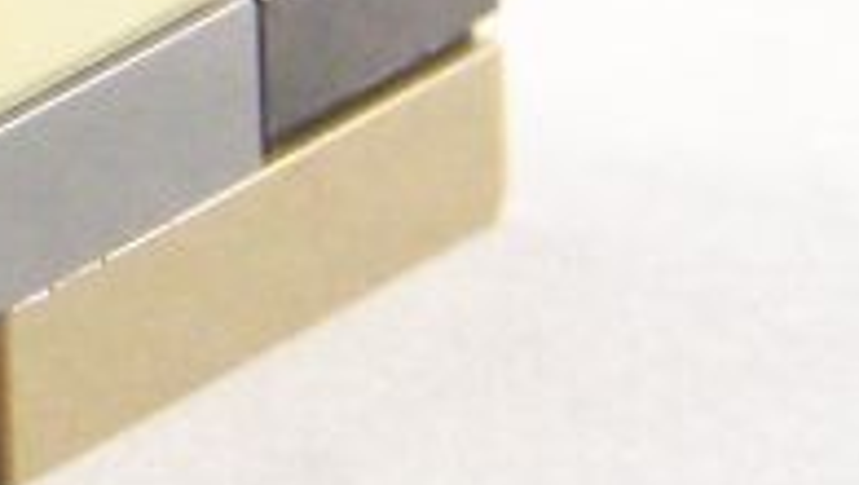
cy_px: -26
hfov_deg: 3.6
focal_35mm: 600
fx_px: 13676
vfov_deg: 2.0
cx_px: -727
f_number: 3.2
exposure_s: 1/60
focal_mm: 17.5
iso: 400
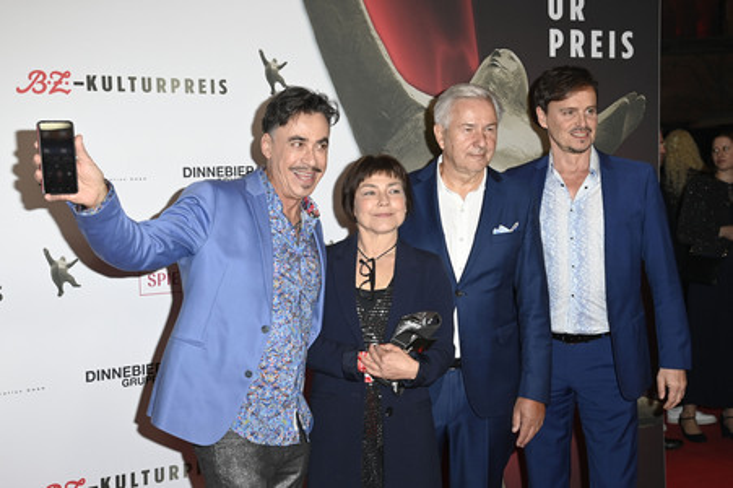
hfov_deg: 41.1
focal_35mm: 48
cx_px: 366
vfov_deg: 28.0
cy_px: 244
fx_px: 977
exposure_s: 1/250
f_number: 5.6
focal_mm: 48
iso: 500
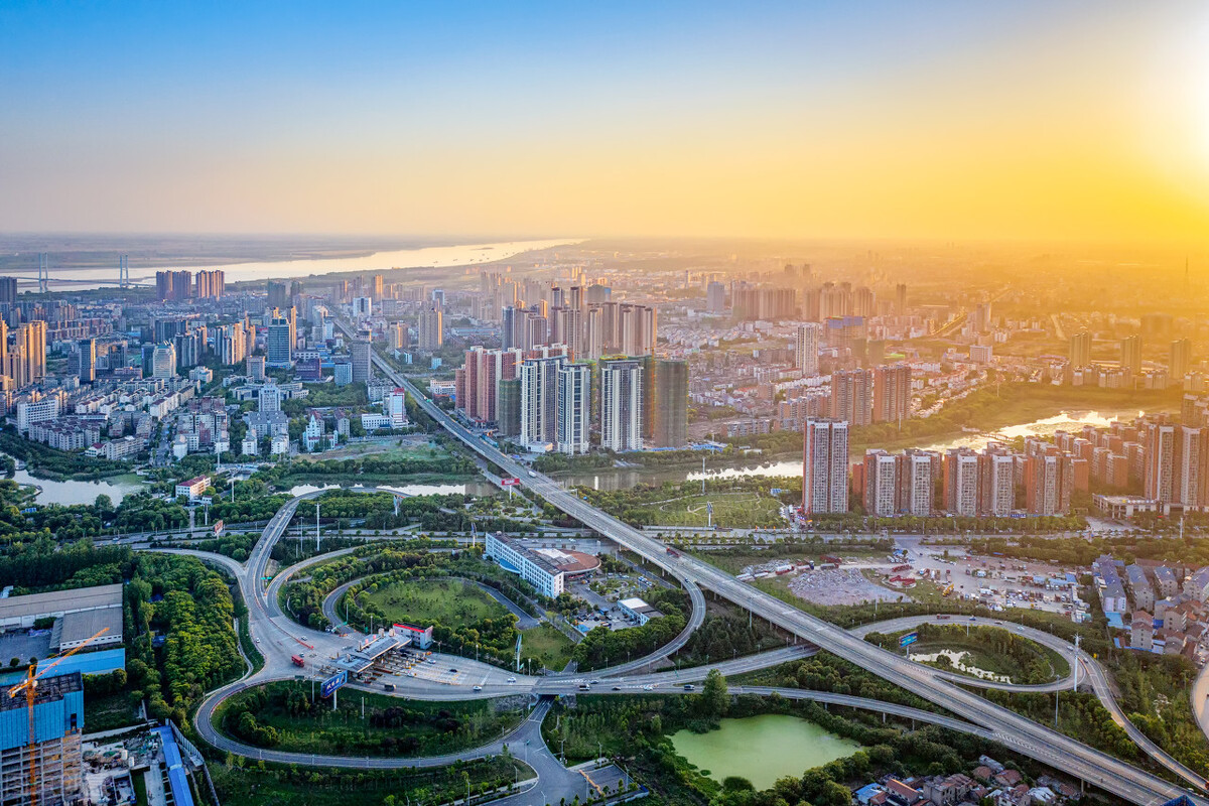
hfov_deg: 65.5
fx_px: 940
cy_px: 403
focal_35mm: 28
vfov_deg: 46.4
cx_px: 604
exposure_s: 1/500
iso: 100
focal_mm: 10.26
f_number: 4
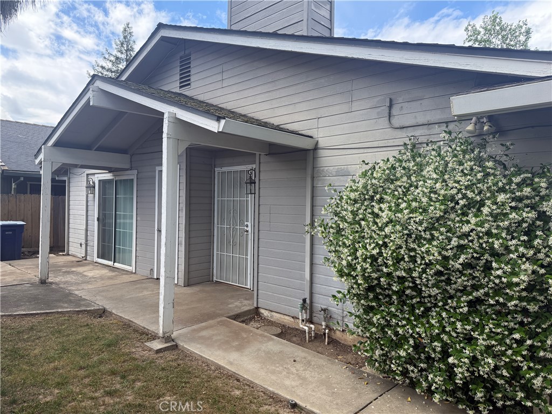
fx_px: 383
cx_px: 276
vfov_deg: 56.8
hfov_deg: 71.6
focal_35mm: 24
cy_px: 207
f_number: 1.78
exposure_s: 1/1653
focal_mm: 6.76
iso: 100
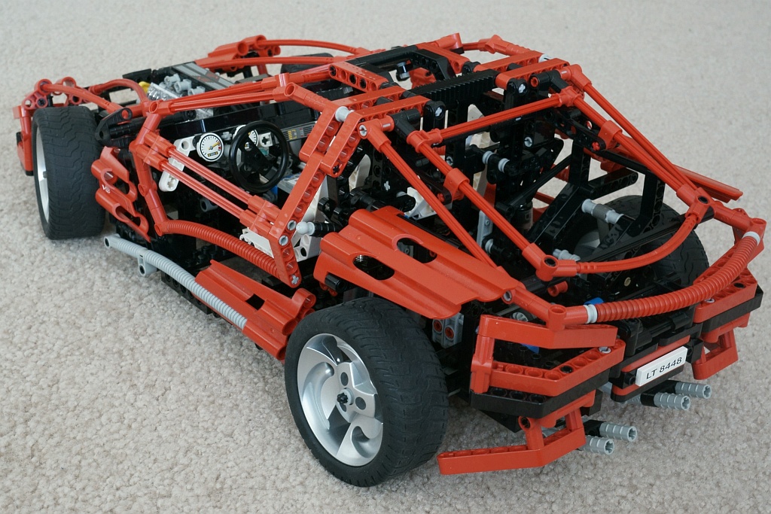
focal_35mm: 39
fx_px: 835
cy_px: 257
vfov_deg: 34.2
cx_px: 386
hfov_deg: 49.5
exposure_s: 1/6
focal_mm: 26
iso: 800
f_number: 10
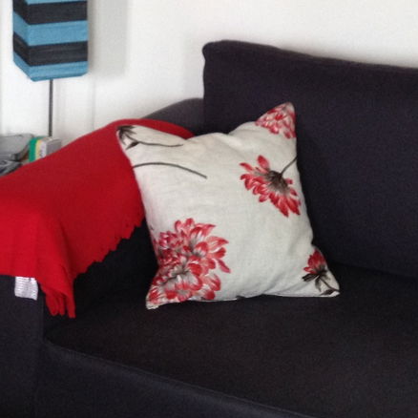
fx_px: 1544
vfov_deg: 14.8
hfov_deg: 15.4
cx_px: 137
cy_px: -99
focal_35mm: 113
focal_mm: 4.28
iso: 125
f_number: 2.4
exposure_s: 1/20
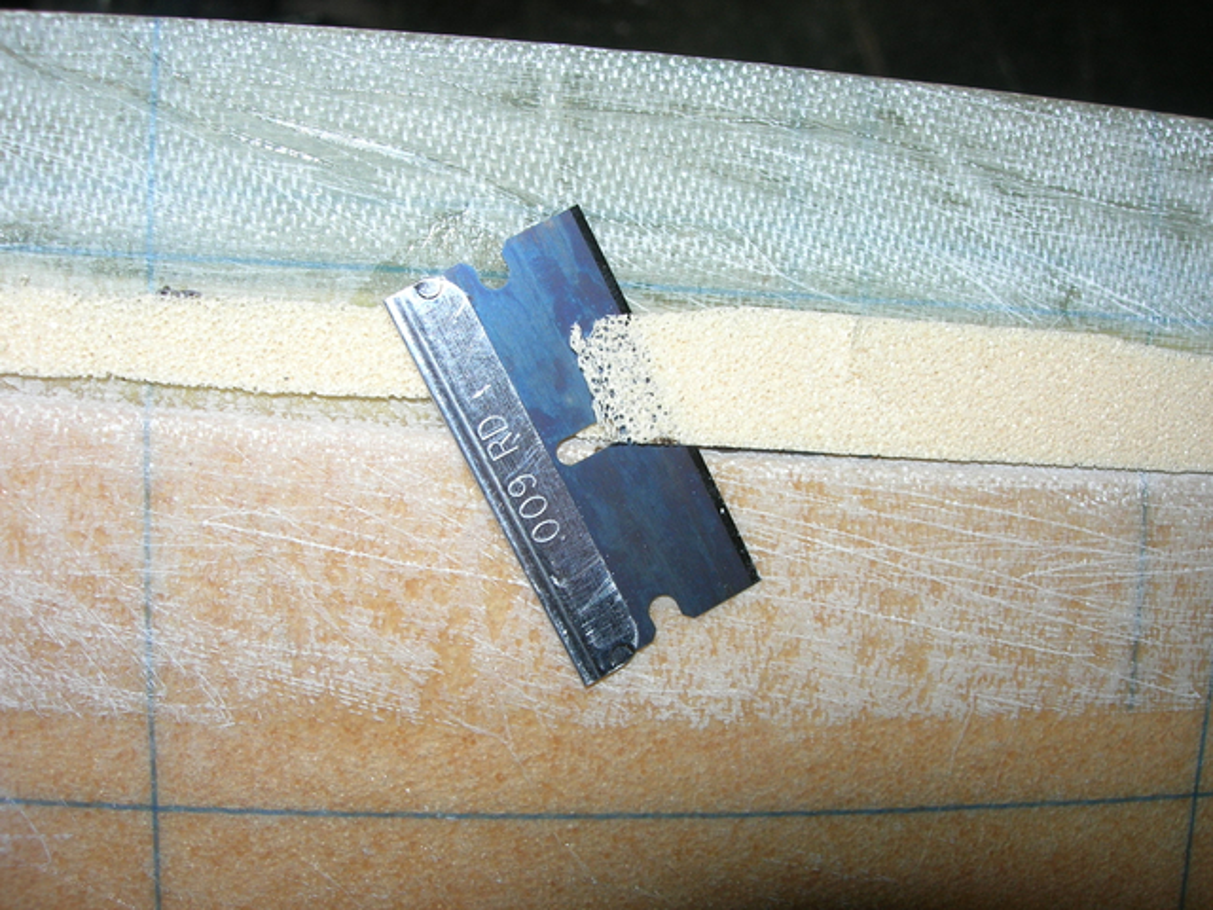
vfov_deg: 37.7
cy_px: 455
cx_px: 606
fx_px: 1332
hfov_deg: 49.0
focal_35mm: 38
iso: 64
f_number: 4.8
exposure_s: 1/60.1
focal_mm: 7.8
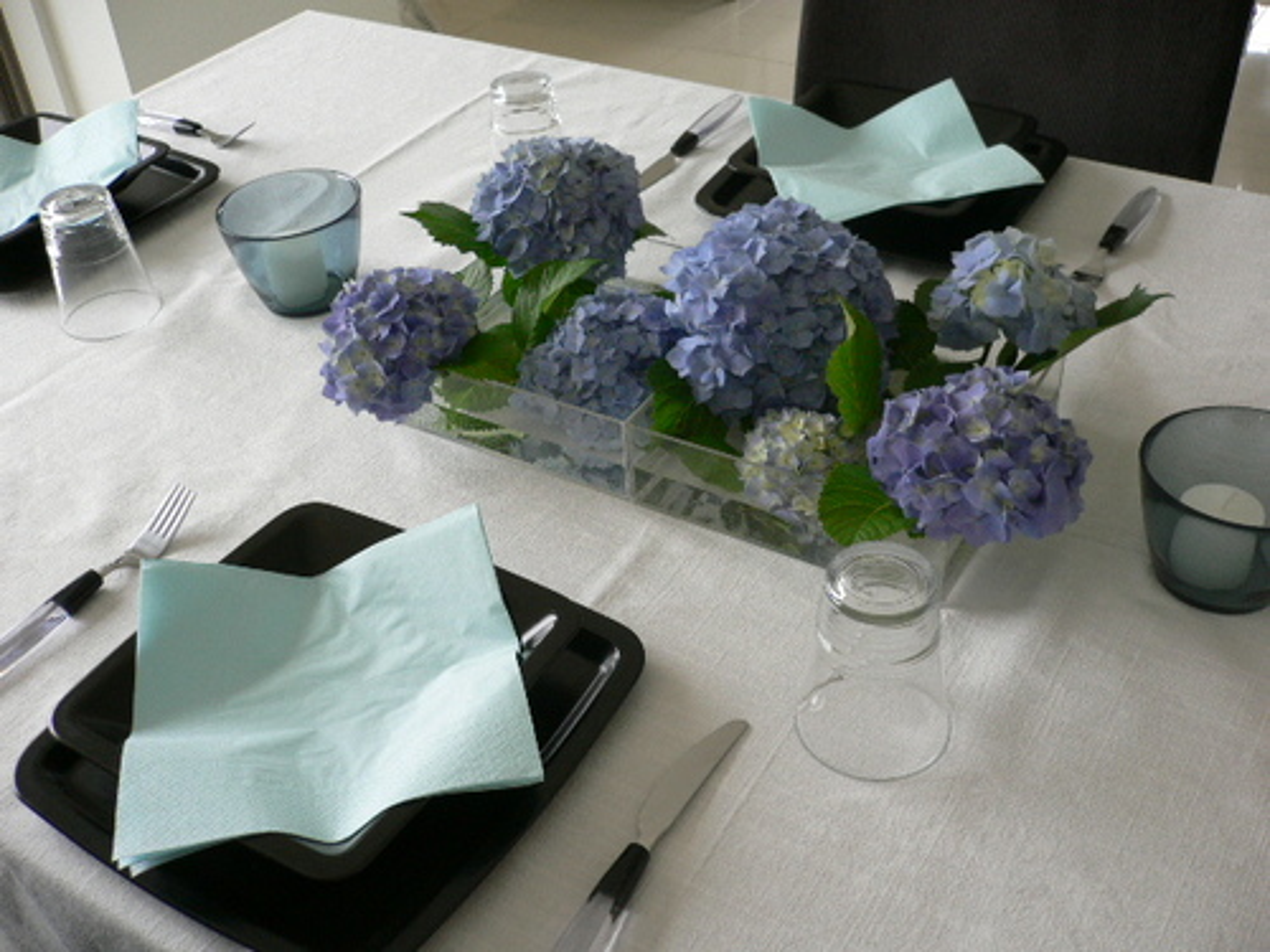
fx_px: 1284
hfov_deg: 52.6
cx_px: 635
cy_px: 476
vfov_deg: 40.7
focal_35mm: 35
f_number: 2.8
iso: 100
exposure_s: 1/15
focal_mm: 5.8
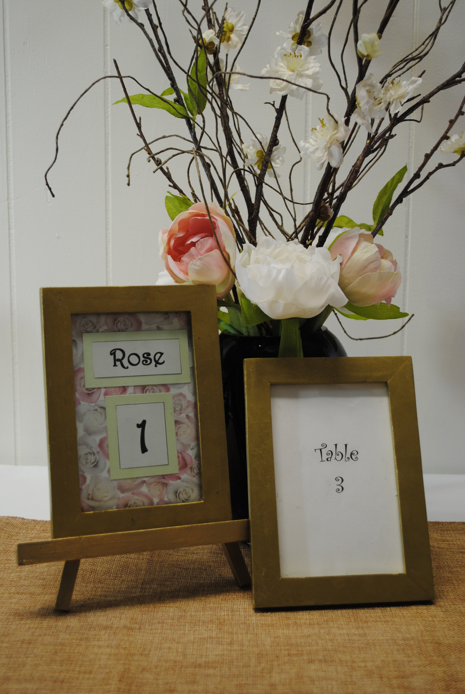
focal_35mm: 45
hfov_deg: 29.9
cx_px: 232
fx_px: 869
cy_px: 347
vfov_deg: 43.6
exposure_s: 1/30
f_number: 4.5
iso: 320
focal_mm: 30
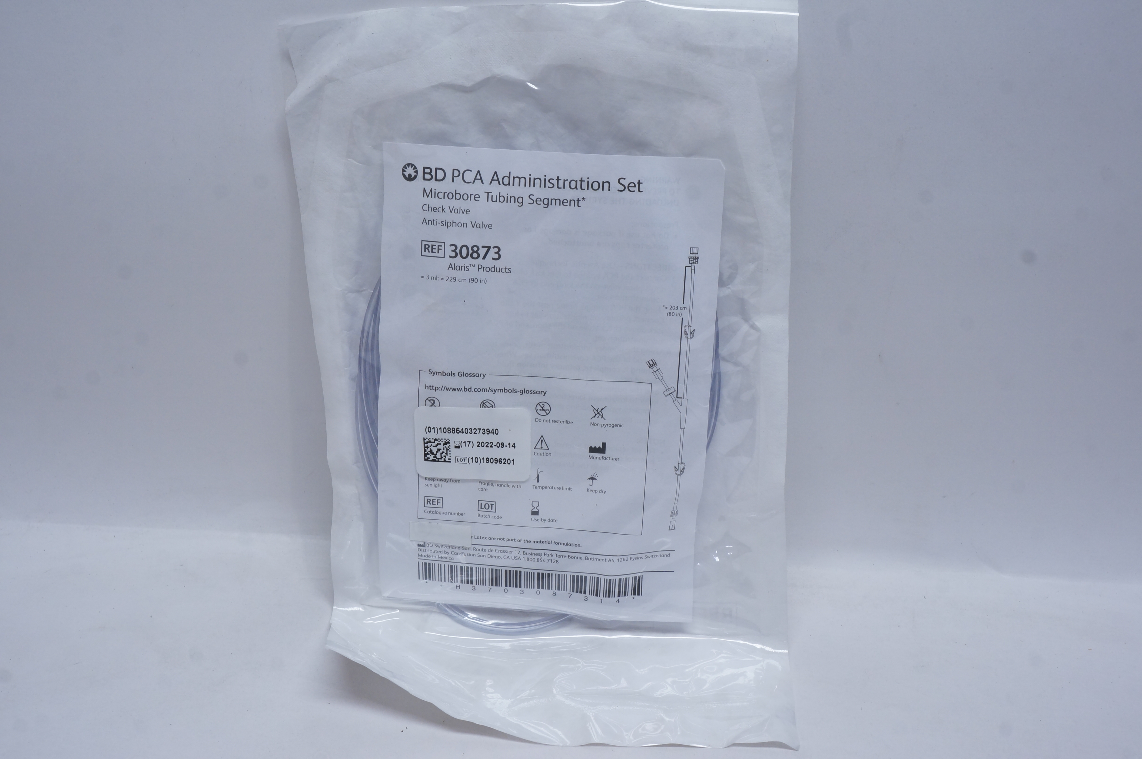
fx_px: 1331
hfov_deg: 46.4
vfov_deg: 31.8
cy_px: 380
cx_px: 571
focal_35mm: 42
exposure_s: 1/15
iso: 400
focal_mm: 28
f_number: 13
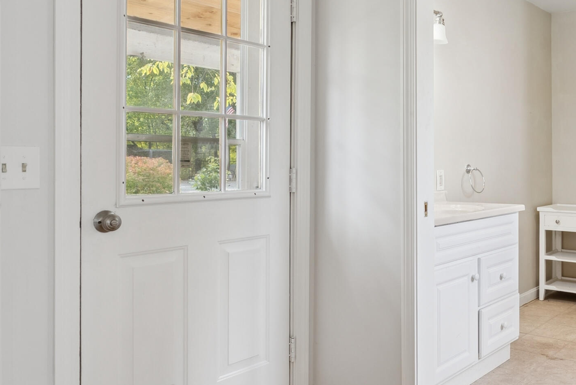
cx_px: 463
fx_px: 544
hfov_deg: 52.1
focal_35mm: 34
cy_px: 166
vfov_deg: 38.8
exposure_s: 1/40
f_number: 7.1
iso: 320
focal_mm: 16
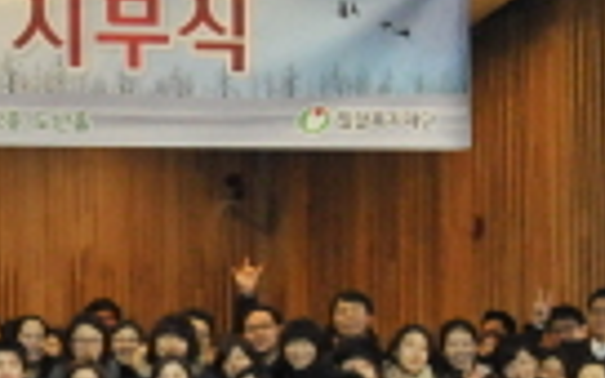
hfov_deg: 15.6
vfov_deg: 10.3
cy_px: 253
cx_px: -191
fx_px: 2094
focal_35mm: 127
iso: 2500
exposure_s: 1/250
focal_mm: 18
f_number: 4
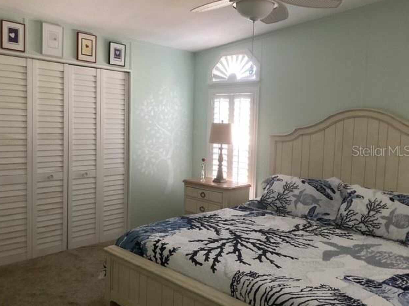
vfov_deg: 44.2
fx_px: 378
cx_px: 203
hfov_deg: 56.8
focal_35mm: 32
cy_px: 150
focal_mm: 3.3
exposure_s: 1/50
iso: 250
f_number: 2.4
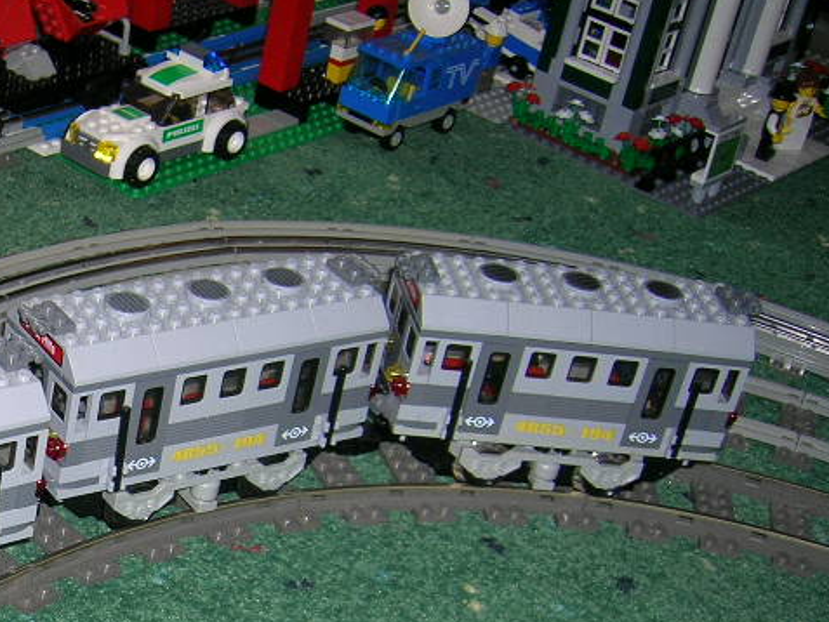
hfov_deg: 25.1
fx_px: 1749
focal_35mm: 73
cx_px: -47
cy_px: 535
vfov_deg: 19.9
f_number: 2.9
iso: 50
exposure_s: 1/60.1
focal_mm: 5.7
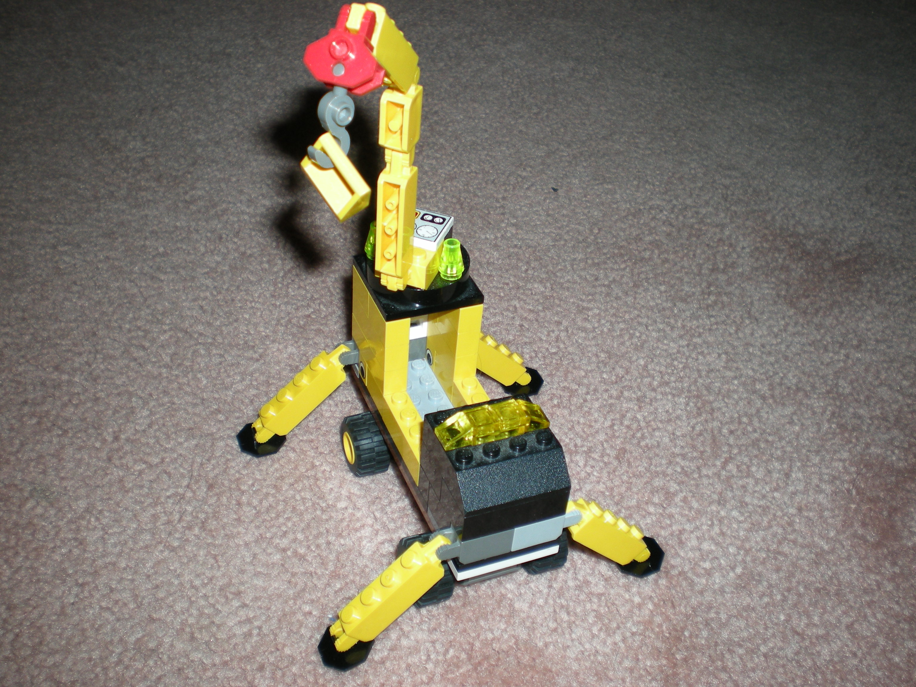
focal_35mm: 38
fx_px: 1006
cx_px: 458
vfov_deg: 37.7
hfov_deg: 49.0
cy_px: 344
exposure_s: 1/60
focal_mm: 6.3
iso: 64
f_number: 3.1
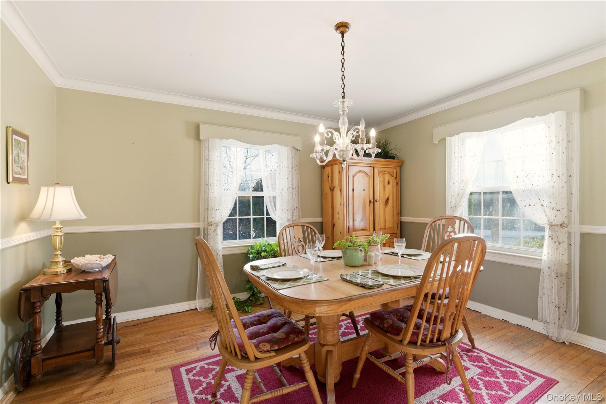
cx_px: 303
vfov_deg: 73.7
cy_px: 202
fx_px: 269
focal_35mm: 16
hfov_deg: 96.7
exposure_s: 1/60
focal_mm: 16
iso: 250
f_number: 9
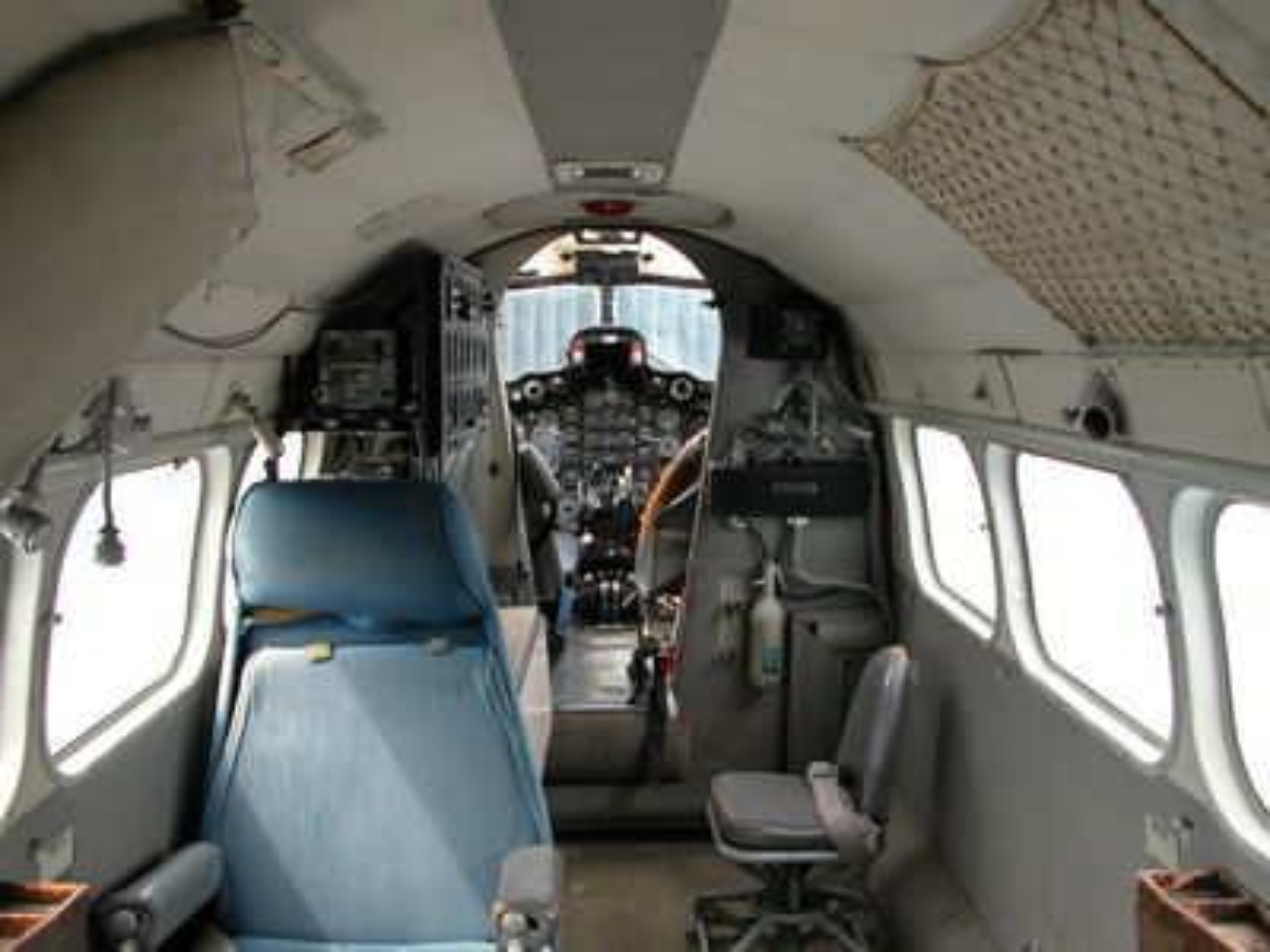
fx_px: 1284
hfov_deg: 52.6
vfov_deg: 40.7
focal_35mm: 35
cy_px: 476
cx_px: 635
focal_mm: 8.9
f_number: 3.2
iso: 100
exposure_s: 1/73
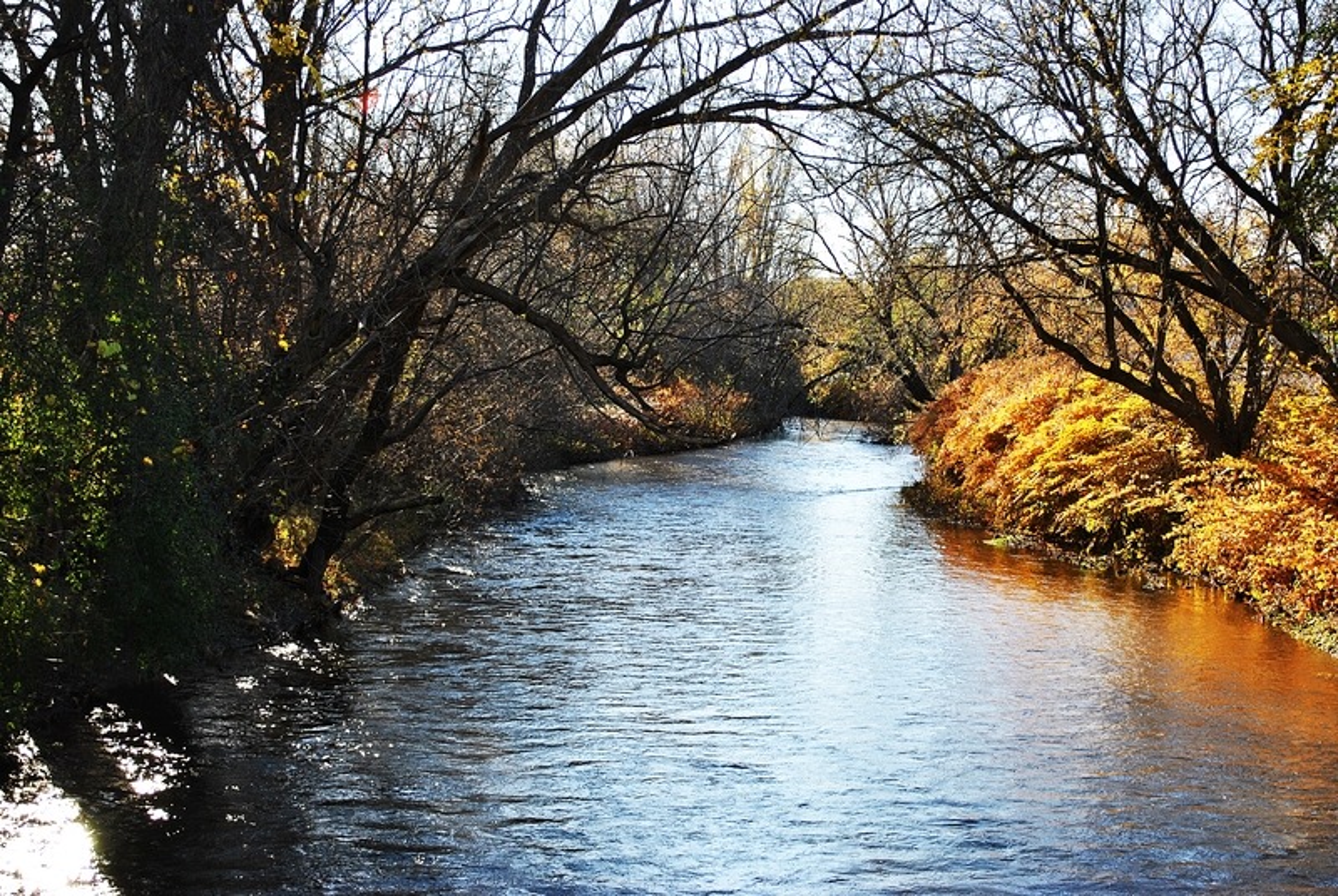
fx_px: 2122
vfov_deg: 23.9
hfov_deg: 35.0
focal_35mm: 57
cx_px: 669
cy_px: 448
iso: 100
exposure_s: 1/160
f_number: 5
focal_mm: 38
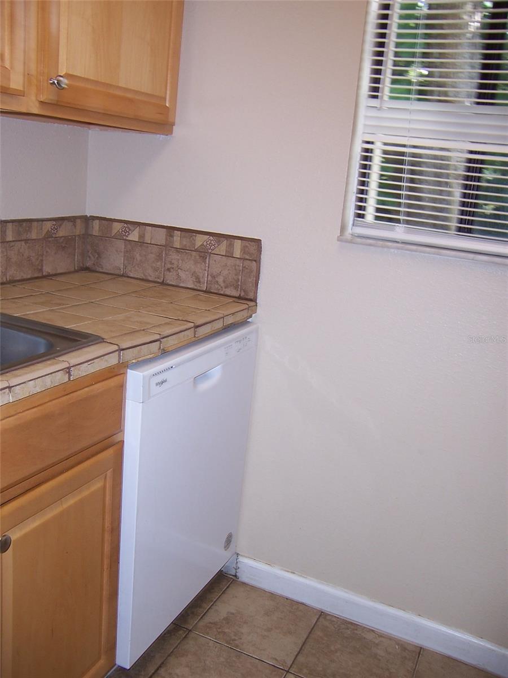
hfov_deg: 42.9
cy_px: 339
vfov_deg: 55.4
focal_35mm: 33
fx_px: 646
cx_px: 254
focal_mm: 5.5
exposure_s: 1/60
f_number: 2.8
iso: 80
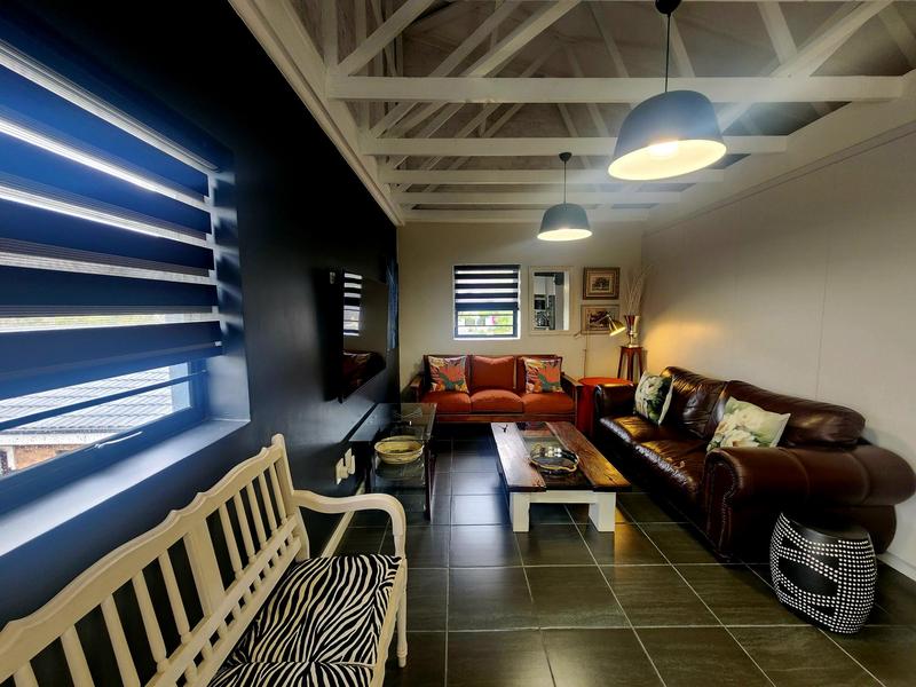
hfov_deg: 106.2
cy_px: 344
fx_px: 344
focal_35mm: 13
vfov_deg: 89.9
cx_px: 458
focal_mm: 2.2
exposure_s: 1/50.3
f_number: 2.2
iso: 160
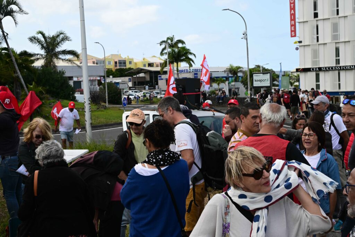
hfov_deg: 41.9
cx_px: 178
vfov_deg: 28.7
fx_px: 464
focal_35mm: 47
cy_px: 118
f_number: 11
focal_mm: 47
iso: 640
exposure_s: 1/500
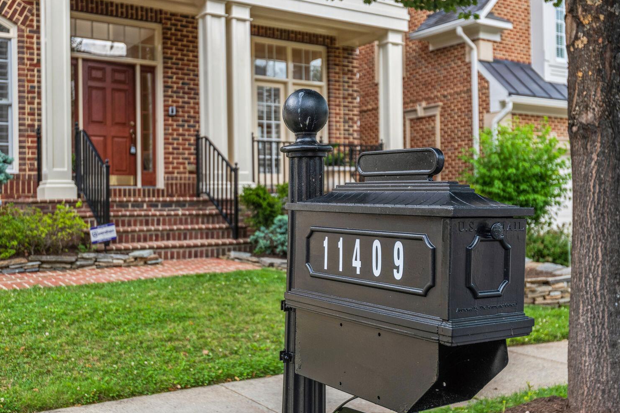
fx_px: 706
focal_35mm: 41
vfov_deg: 32.6
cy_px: 221
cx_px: 301
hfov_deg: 47.4
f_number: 4
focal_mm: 35
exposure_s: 1/80
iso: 200
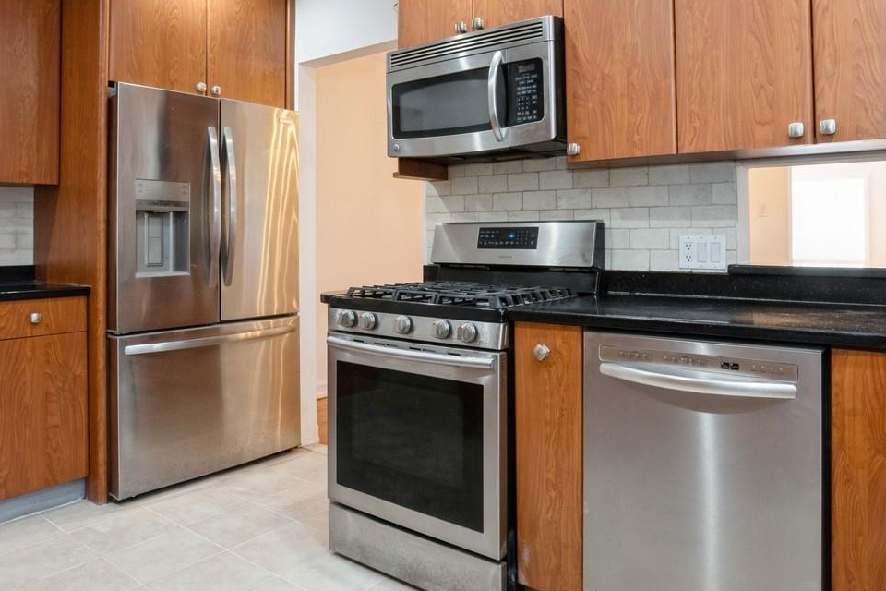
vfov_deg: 51.1
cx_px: 472
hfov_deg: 71.4
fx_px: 615
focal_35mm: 25
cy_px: 250
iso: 640
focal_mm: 15
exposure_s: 1/6
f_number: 14
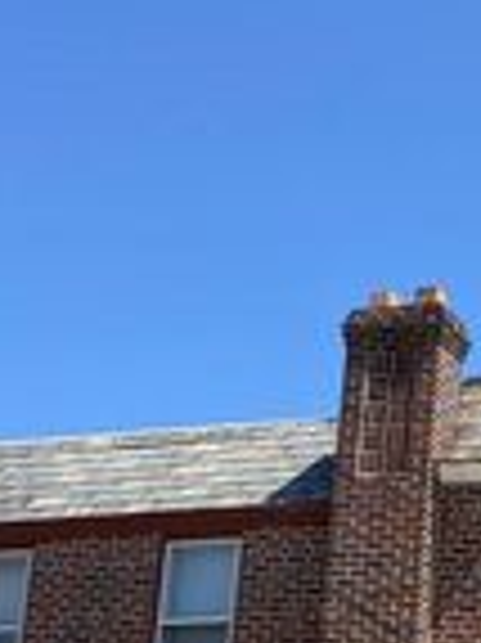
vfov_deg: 20.3
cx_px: 827
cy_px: 762
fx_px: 1688
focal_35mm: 91
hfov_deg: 14.5
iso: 32
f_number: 1.8
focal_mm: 4.25
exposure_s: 1/2028
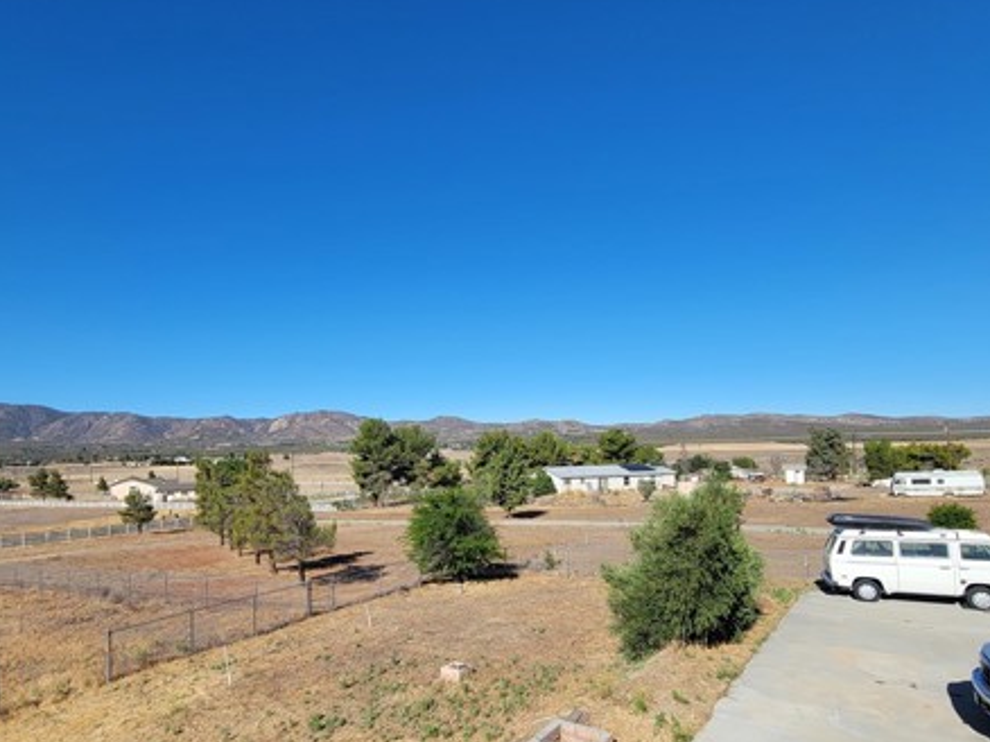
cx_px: 427
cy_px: 437
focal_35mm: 19
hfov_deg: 84.2
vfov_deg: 68.1
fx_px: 543
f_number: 2.2
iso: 50
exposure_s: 1/1915
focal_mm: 2.2
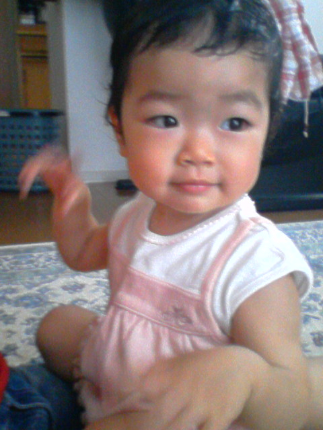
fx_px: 361
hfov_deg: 48.2
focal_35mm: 29
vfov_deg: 61.7
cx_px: 162
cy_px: 215
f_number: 2.8
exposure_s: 1/23.8
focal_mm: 1.5
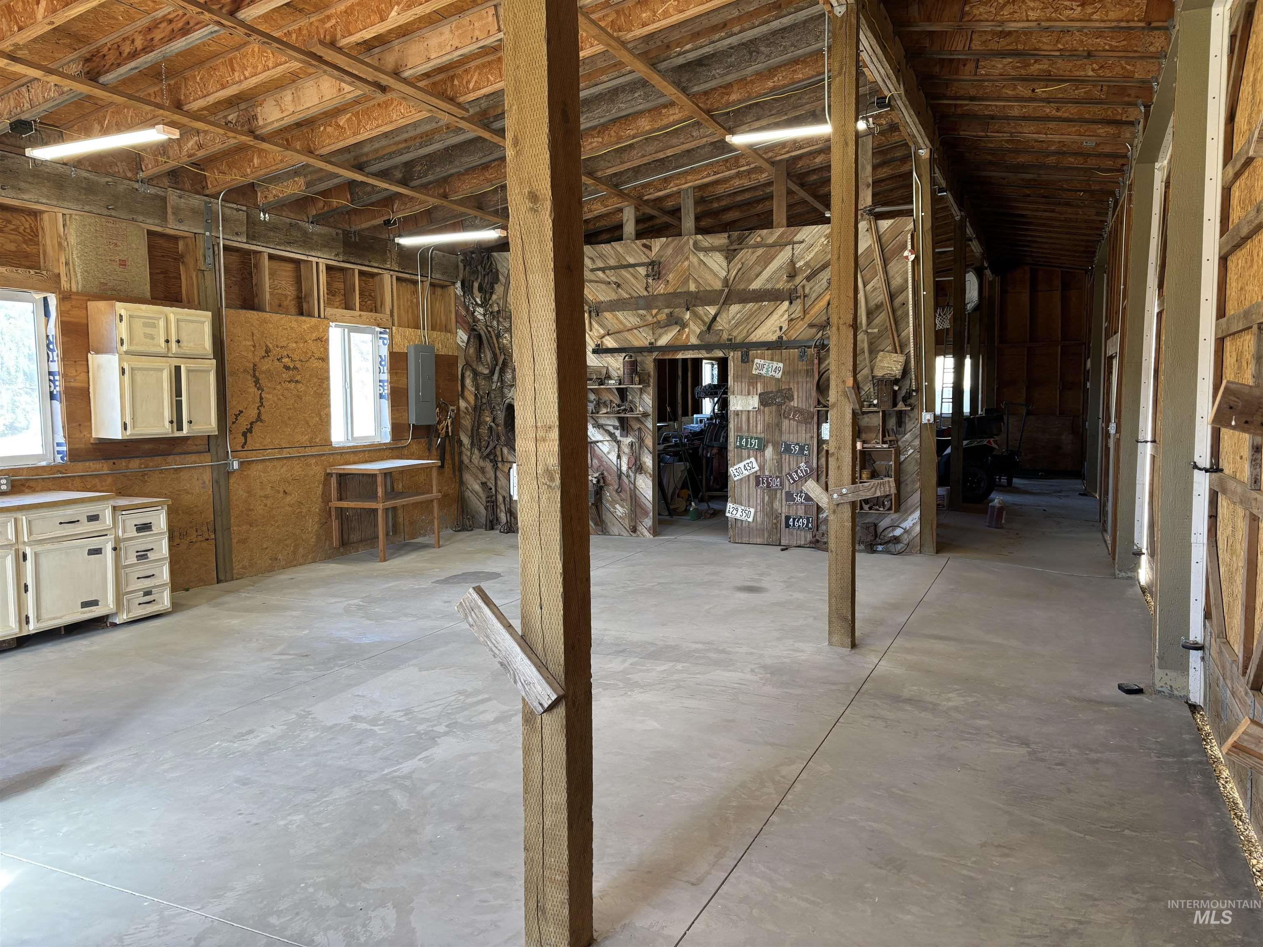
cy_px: 474
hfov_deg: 67.3
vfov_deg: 53.1
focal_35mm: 26
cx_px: 632
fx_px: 949
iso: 100
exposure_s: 1/60
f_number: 1.6
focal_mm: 5.96
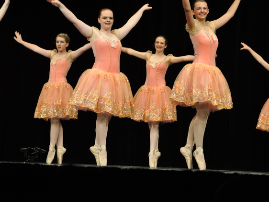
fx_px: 1173
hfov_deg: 13.1
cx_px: 153
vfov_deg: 9.8
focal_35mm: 151
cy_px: 101
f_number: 5.3
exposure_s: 1/100
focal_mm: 92
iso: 800
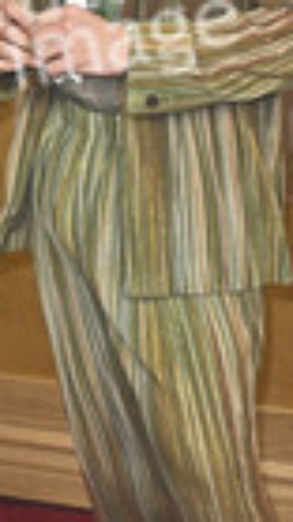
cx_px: 154
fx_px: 2297
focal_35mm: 166
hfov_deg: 7.3
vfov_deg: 13.0
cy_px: 214
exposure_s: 1/320
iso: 2500
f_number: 5.6
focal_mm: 55
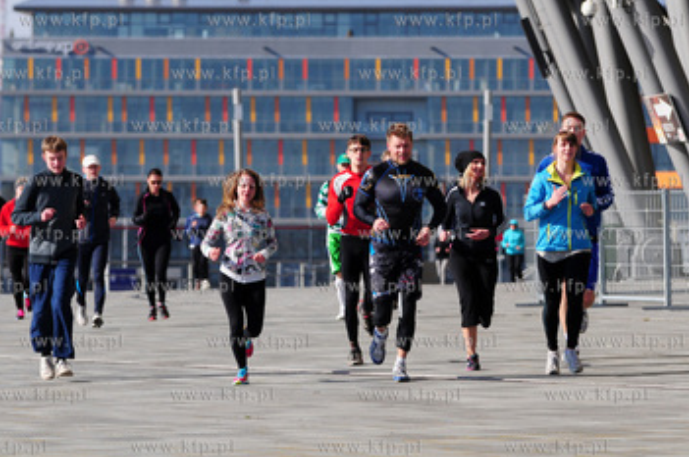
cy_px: 206
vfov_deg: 4.7
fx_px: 5562
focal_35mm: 291
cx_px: 328
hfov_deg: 7.1
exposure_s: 1/2000
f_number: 4.5
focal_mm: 170
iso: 320
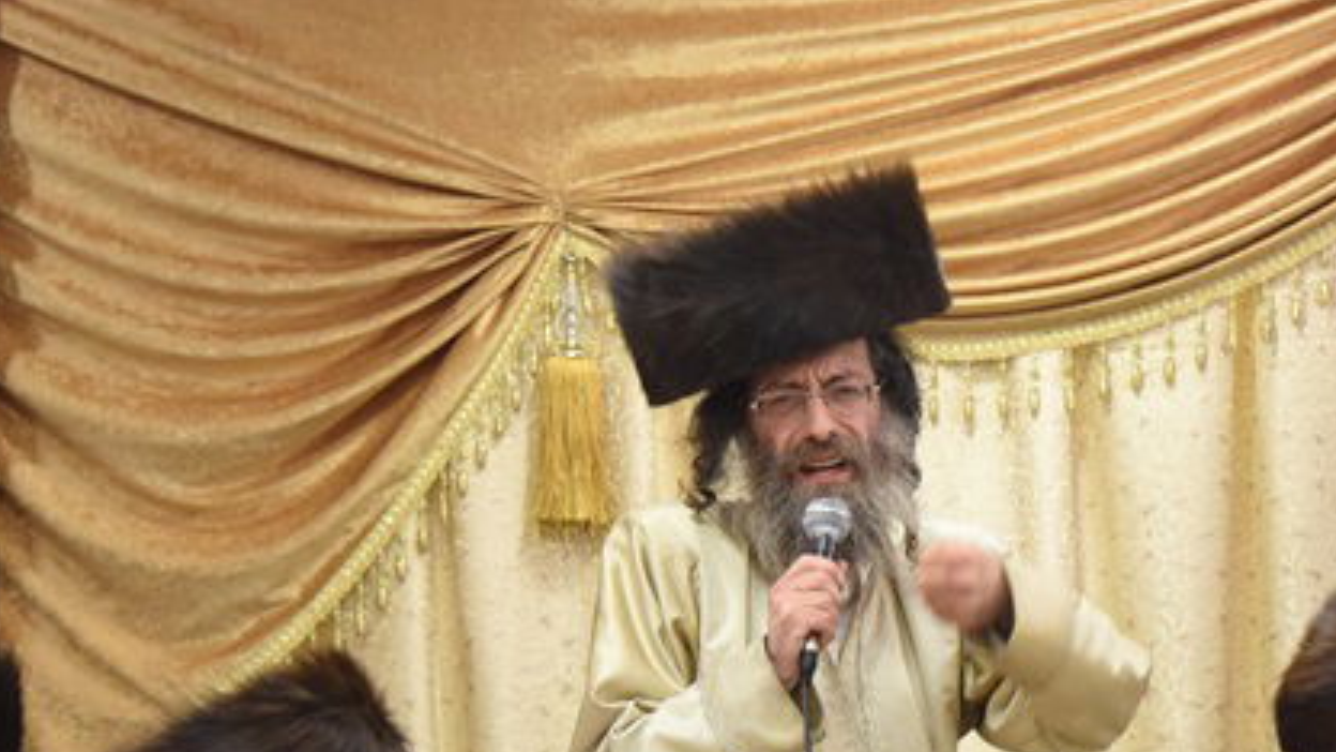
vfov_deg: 7.6
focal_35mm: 160
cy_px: 683
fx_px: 5668
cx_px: 1137
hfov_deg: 13.4
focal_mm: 62
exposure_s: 1/100
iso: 2500
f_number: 5
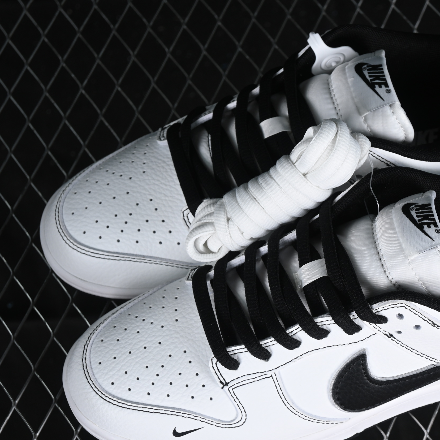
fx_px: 1539
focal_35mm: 107
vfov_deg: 16.3
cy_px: 244
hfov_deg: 16.2
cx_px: 313
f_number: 7.1
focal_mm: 50
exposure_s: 1/80
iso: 160
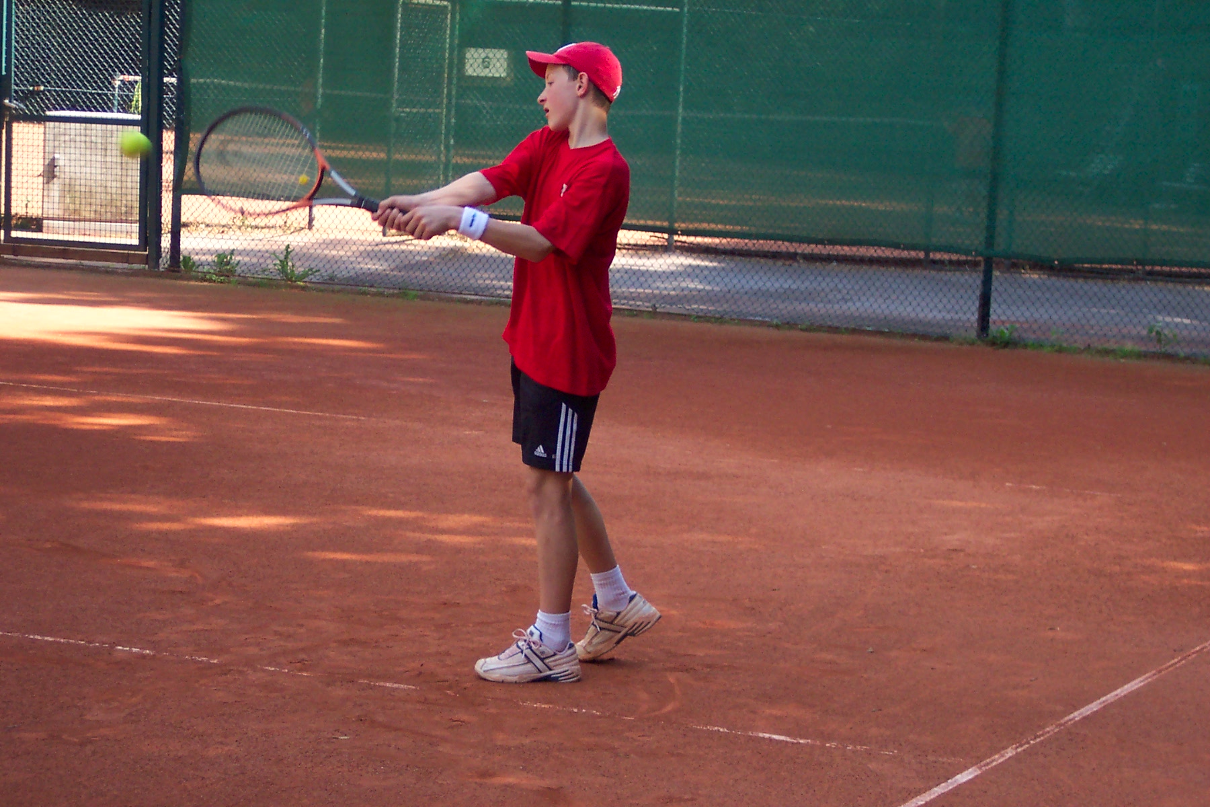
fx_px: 3394
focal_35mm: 101
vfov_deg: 13.6
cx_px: 605
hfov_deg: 20.2
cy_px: 404
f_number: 4.8
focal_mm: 21.3
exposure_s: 1/250
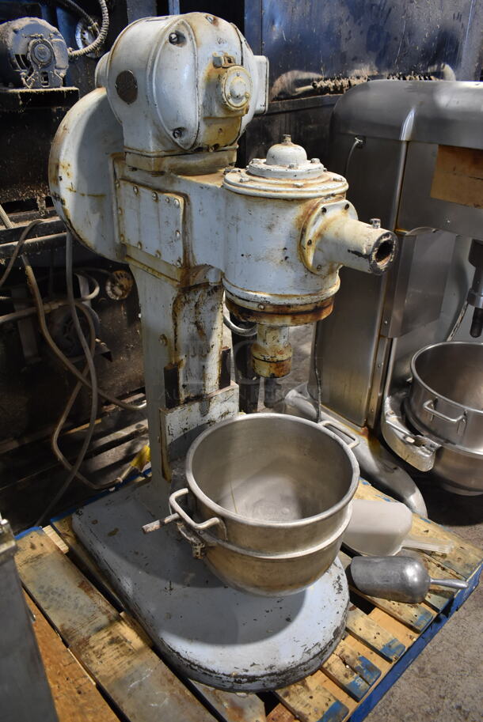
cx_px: 242
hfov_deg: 48.0
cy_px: 361
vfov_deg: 67.3
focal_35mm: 27
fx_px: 543
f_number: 3.5
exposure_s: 1/30
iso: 800
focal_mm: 18
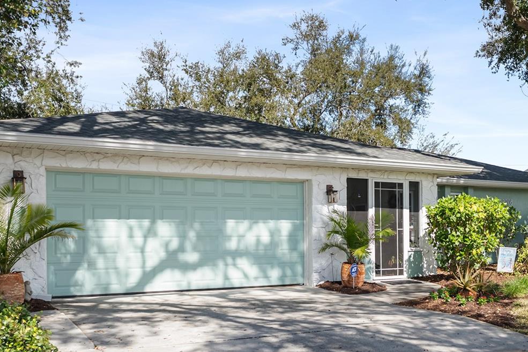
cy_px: 235
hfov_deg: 48.7
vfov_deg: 33.9
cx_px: 352
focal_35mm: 39
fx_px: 572
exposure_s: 1/640
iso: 100
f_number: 2.8
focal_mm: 24
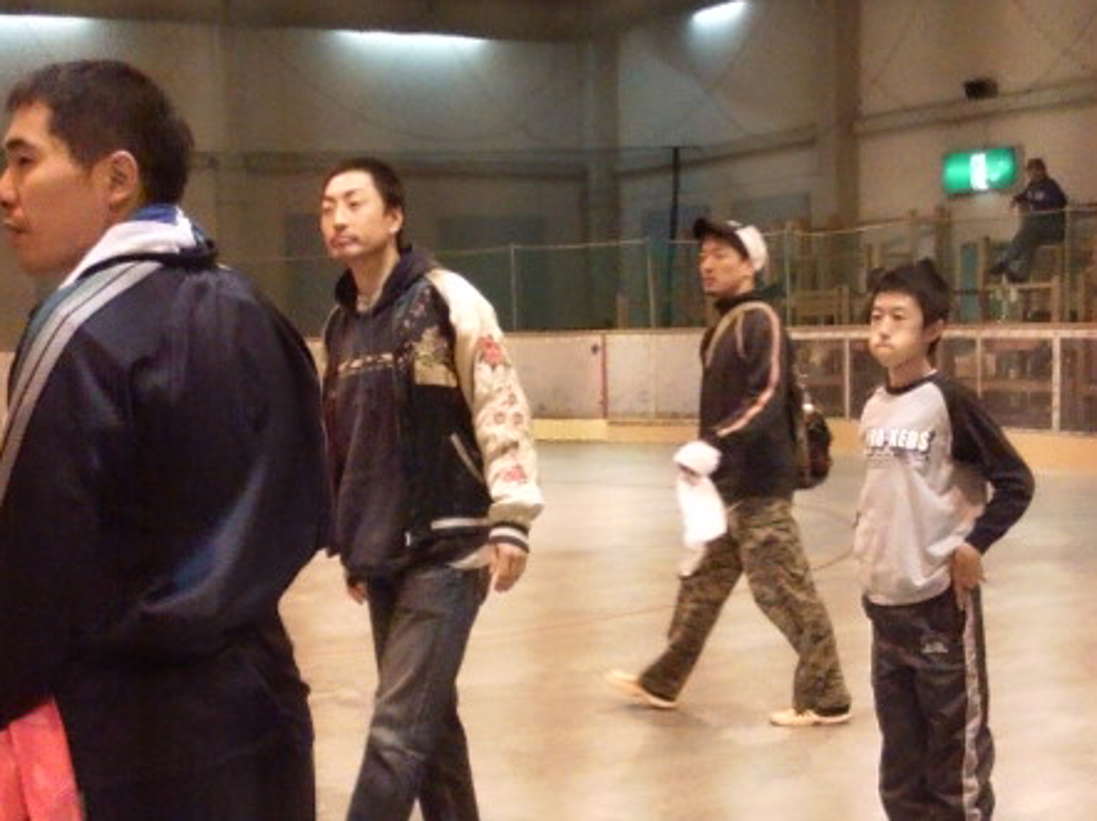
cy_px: 566
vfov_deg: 33.9
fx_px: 1330
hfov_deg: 44.8
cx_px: 593
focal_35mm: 42
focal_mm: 3.73
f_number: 3.5
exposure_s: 1/83.3
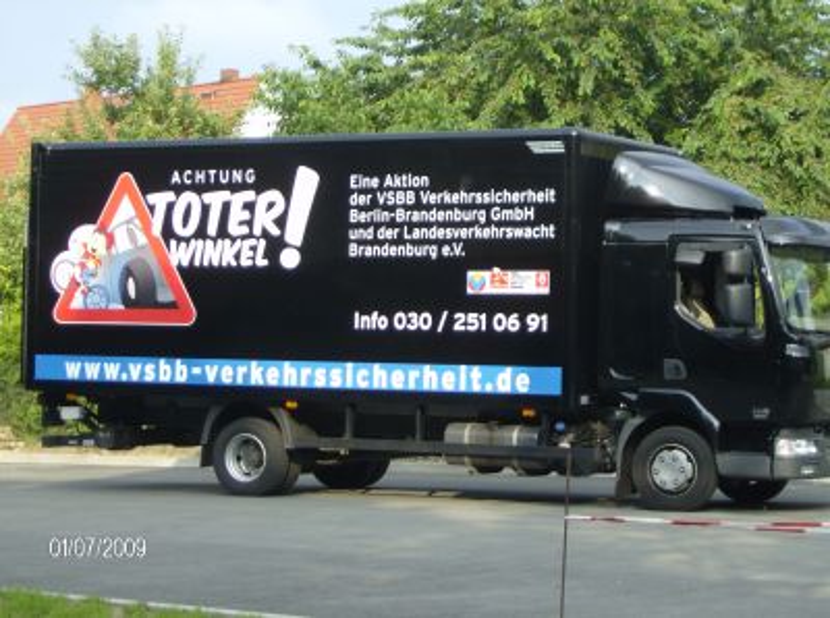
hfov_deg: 19.7
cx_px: 415
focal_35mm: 100
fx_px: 2392
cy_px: 309
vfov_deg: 14.7
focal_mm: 16.6
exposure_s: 1/170
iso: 100
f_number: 4.6
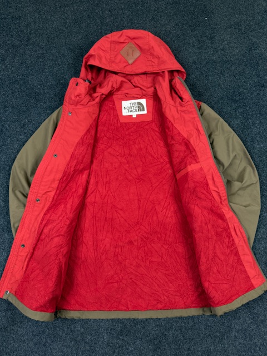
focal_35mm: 24
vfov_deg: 71.6
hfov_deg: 56.8
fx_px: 247
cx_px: 134
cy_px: 178
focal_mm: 6.76
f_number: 1.78
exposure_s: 1/100
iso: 160
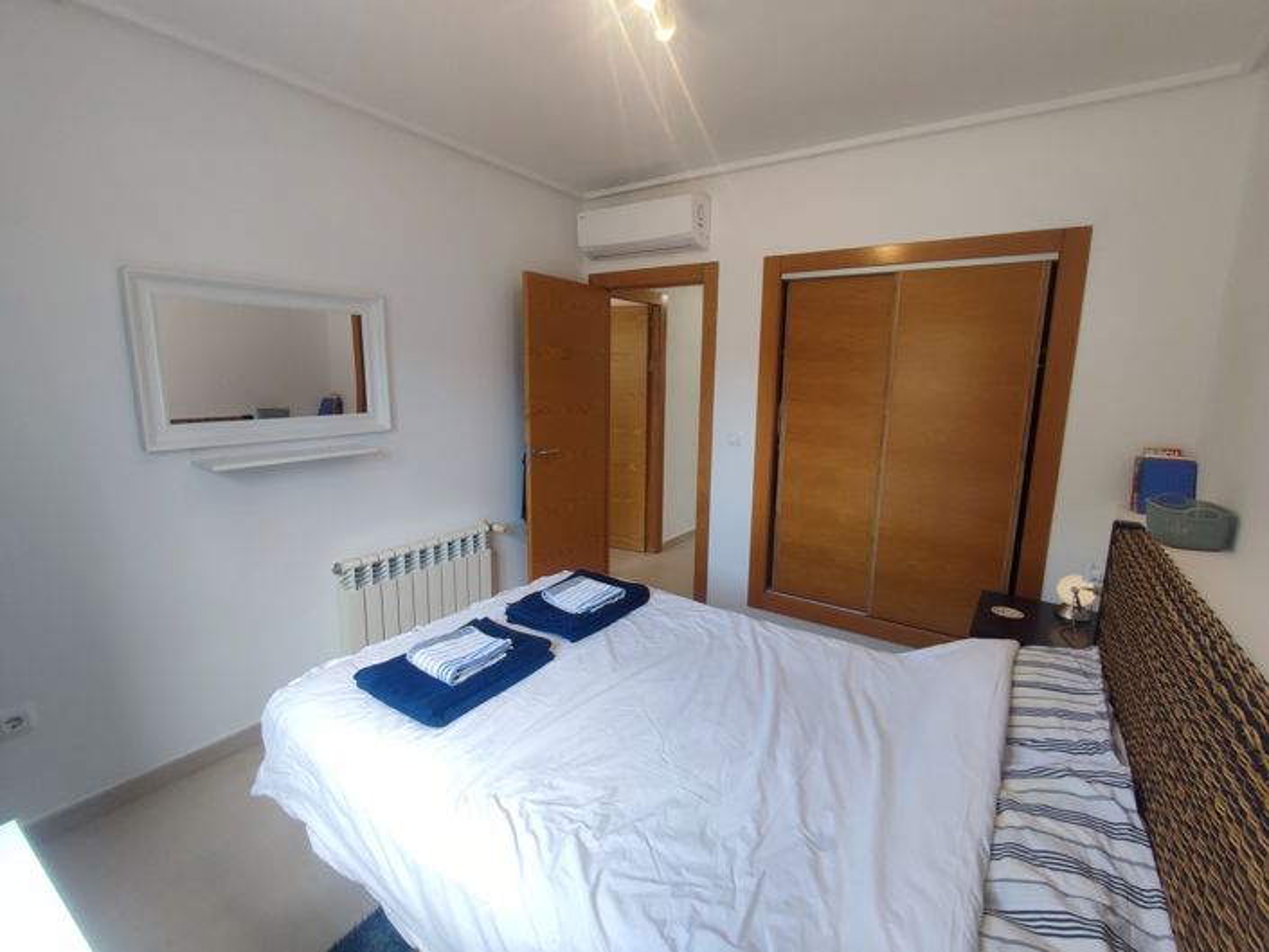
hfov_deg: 94.5
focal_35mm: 16
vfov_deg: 78.1
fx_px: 587
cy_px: 476
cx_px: 634
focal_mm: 1.65
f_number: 2.2
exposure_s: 1/100
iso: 104
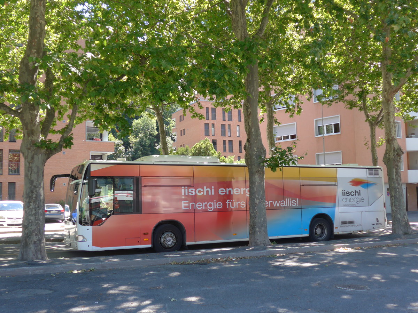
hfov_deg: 47.9
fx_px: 471
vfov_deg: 36.8
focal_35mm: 39
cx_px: 209
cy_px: 156
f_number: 2.8
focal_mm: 8
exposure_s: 1/160
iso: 80
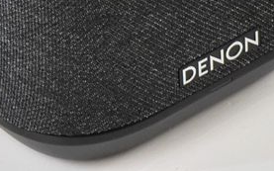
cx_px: 356
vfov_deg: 3.2
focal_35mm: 412
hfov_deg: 5.1
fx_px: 3076
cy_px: -223
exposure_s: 1/60
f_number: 14
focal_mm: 70
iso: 4000
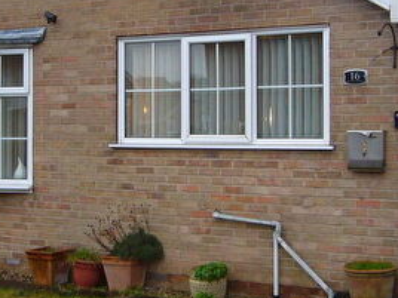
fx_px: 839
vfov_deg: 20.1
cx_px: 163
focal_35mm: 73
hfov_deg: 26.6
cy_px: 113
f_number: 2.8
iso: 100
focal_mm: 4.6
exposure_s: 1/30
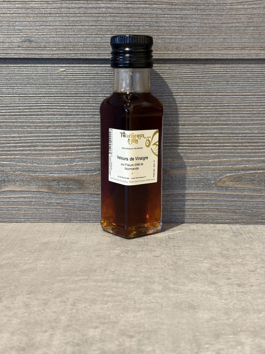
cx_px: 132
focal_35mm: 52
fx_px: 531
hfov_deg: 28.0
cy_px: 177
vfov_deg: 36.8
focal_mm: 5.96
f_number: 1.6
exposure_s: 1/50
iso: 125
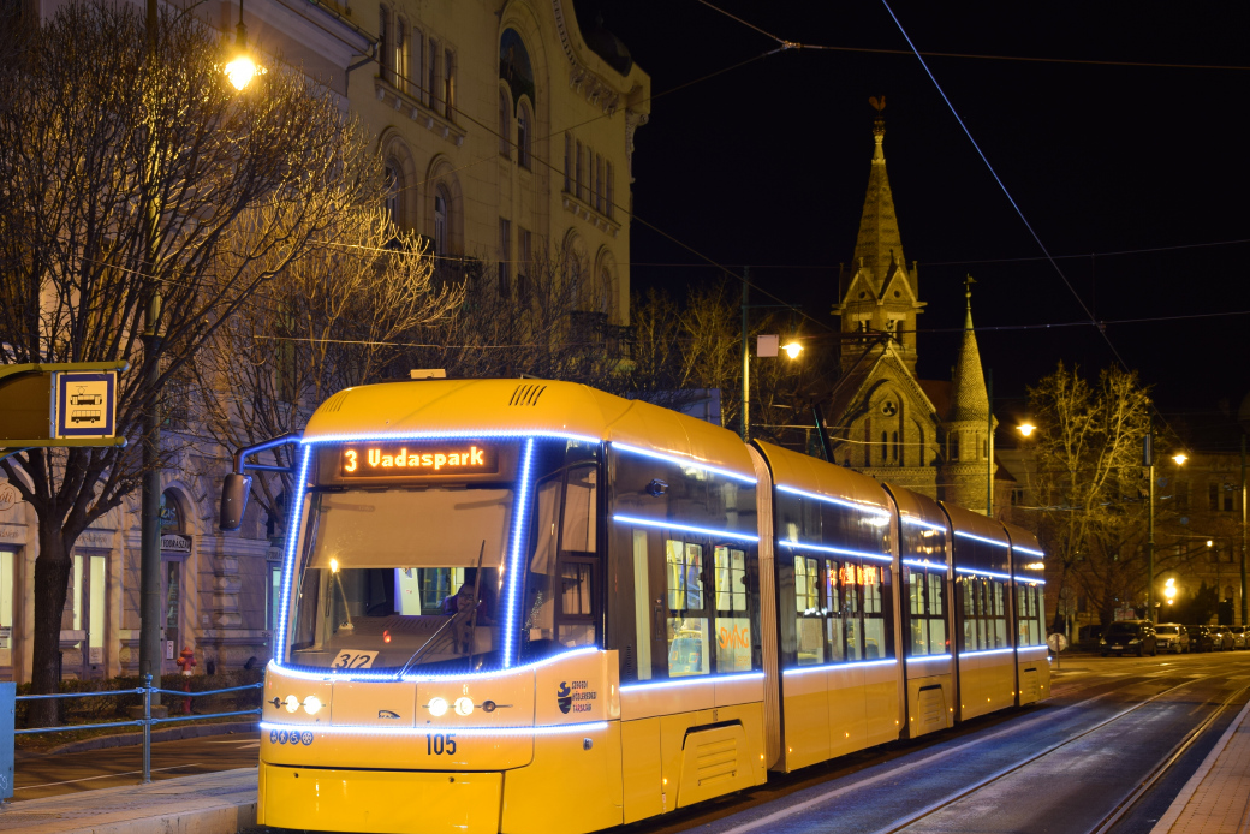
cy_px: 520
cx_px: 495
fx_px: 2084
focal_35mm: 60
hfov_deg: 33.3
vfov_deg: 22.6
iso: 200
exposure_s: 1/1.3
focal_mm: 32
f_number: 6.3
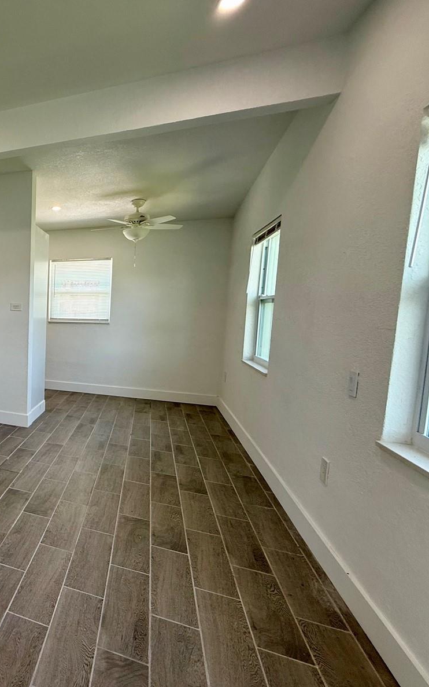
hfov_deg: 47.5
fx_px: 374
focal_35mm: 20
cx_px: -16
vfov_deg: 85.1
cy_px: 344
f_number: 2.2
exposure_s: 1/120
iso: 100
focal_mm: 2.22
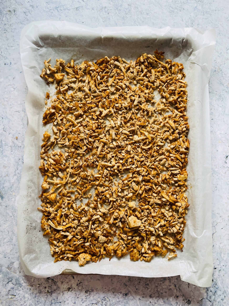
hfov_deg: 53.1
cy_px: 153
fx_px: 229
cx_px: 114
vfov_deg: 67.3
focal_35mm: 26
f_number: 1.6
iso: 100
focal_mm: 4.2
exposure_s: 1/120
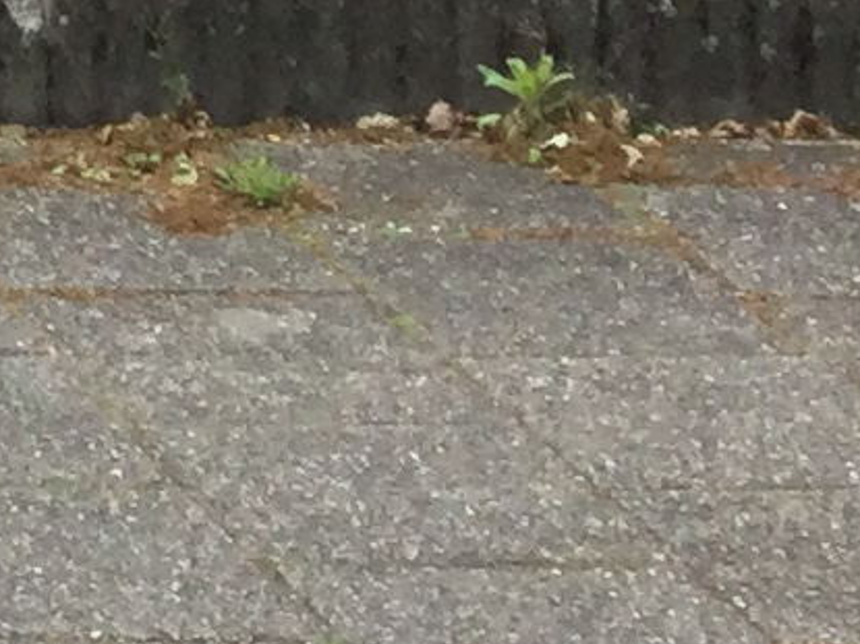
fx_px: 6060
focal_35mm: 244
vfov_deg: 5.5
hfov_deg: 7.3
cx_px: -1643
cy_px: -1644
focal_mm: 3.3
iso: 25
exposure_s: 1/334
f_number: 2.4
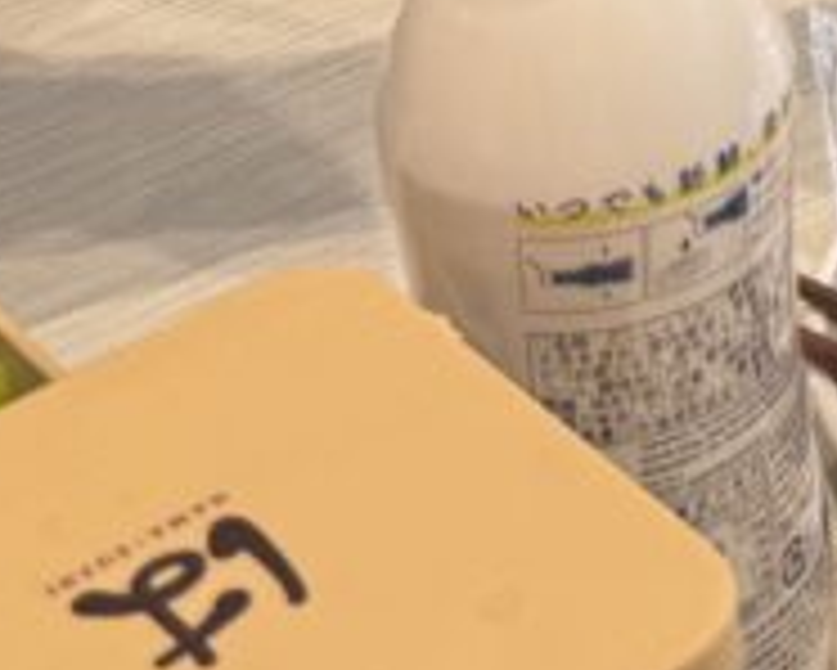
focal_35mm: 129
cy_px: -450
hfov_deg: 13.6
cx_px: 1440
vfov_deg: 11.3
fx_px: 3197
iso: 100
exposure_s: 1/100
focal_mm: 6.76
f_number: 1.78
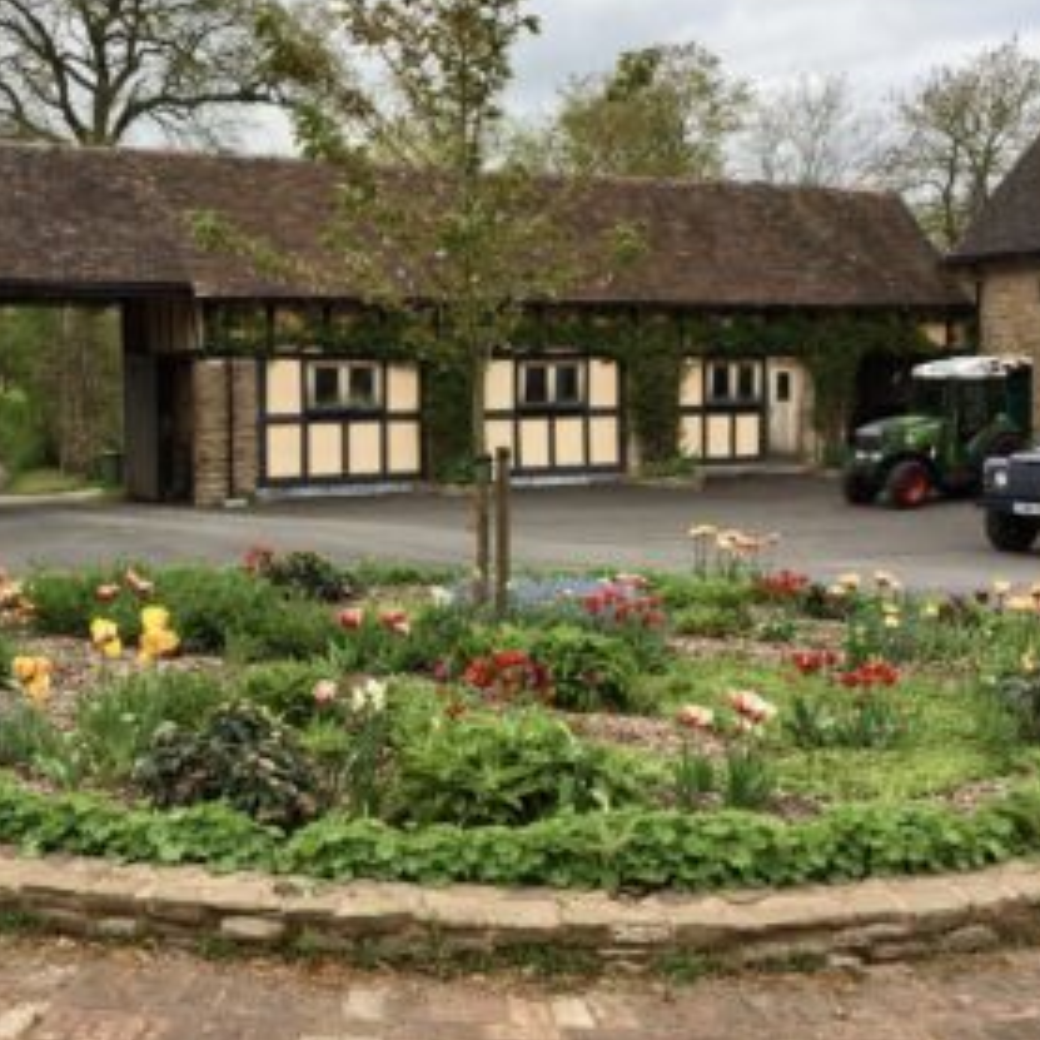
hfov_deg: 39.7
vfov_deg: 39.8
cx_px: 385
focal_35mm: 42
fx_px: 1428
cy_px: 409
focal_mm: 4.15
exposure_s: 1/507
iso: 32
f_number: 2.2
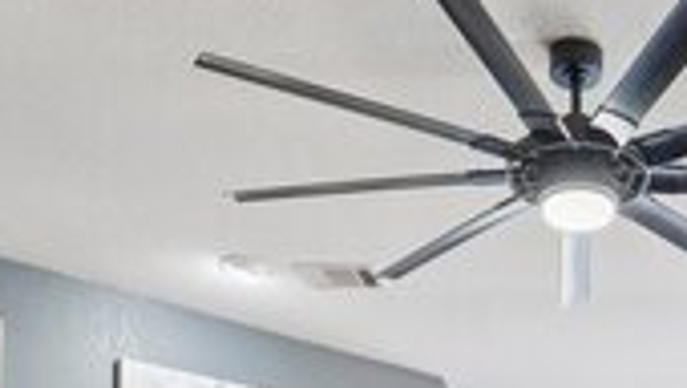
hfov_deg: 30.0
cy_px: 746
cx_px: 699
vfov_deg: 15.4
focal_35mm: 65
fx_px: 1185
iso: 400
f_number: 8
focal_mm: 16.5
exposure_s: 1/30
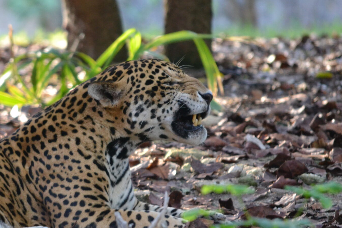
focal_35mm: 689
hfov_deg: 3.0
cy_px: 118
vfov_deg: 2.0
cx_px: 81
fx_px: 6546
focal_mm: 300
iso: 1800
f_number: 5.6
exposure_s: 1/125
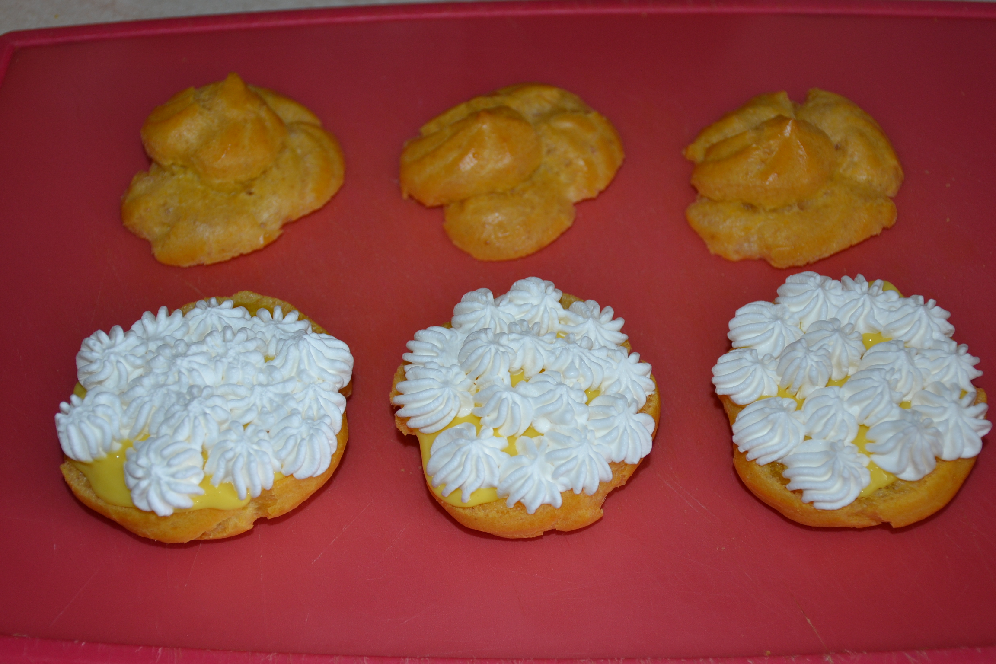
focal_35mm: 63
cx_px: 498
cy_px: 332
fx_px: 1743
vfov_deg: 21.6
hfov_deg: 31.9
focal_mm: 42
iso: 280
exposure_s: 1/60
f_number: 4.5
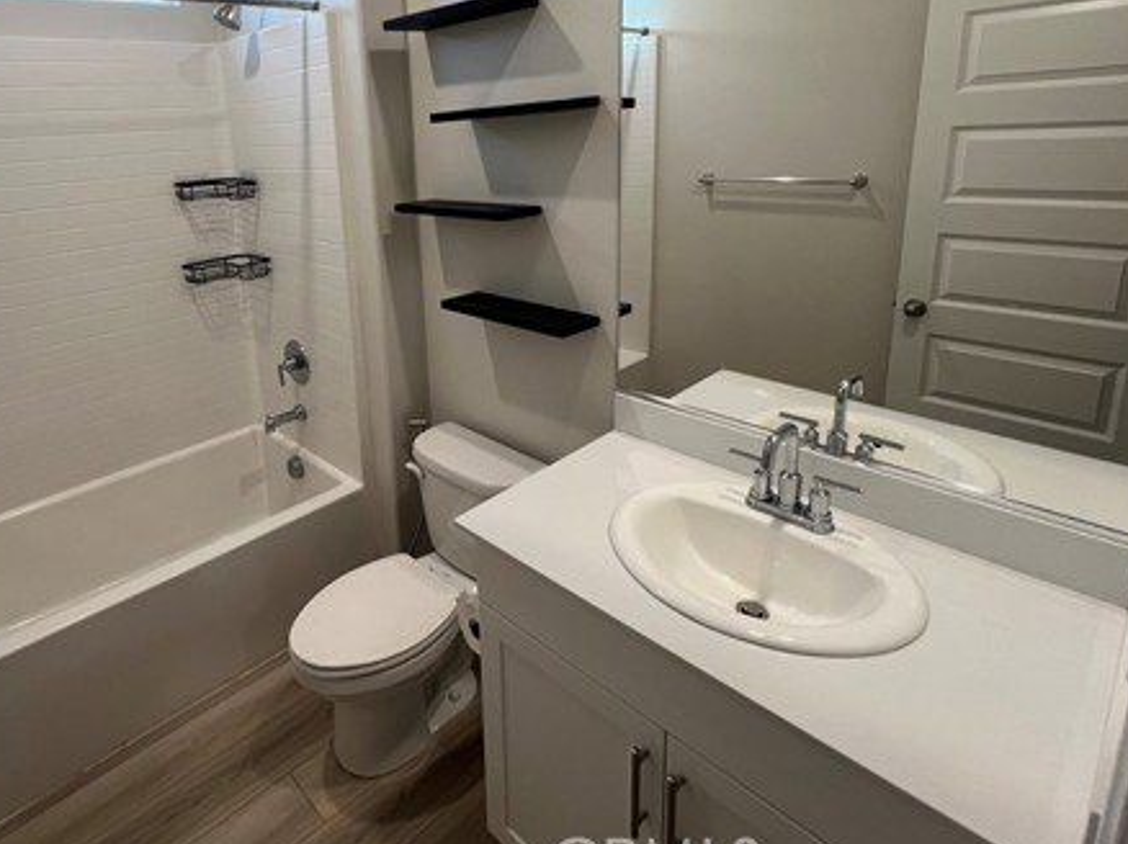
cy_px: 280
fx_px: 619
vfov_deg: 66.7
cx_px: 417
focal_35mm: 19
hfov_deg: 82.9
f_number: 1.8
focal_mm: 1.57
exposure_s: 1/120
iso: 200
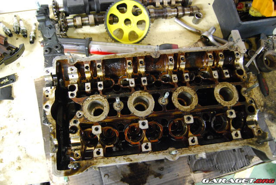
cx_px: 138
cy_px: 92
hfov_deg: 67.3
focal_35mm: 27
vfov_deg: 48.0
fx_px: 207
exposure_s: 1/10
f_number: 3.5
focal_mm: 18
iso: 1600
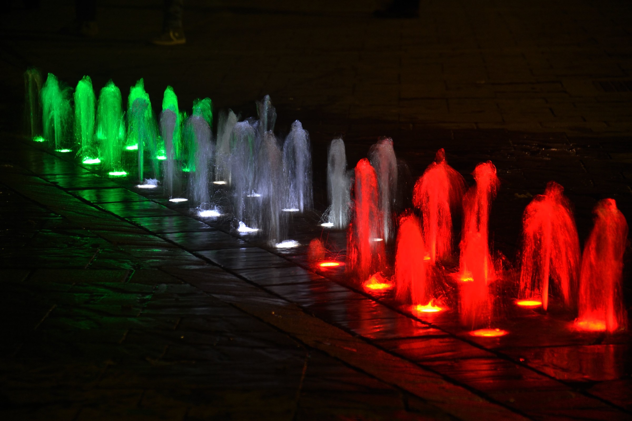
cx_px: 316
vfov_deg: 8.7
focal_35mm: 158
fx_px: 2765
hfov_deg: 13.0
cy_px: 210
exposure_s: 1/6
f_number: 5.3
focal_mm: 105
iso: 200
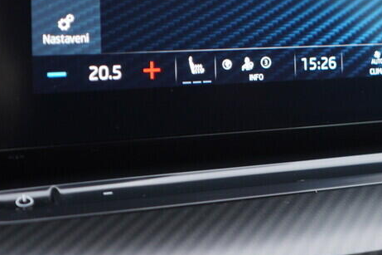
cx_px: 306
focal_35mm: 80
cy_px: 12
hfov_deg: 25.0
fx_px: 849
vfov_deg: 16.8
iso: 200
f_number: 2.8
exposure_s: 1/40
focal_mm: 24
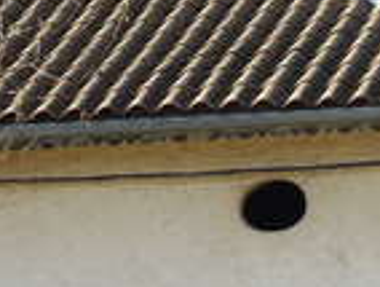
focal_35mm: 843
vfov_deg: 1.8
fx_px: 9270
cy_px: 582
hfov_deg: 2.3
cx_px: 284
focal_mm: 36
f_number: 6.6
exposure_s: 1/100
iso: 80
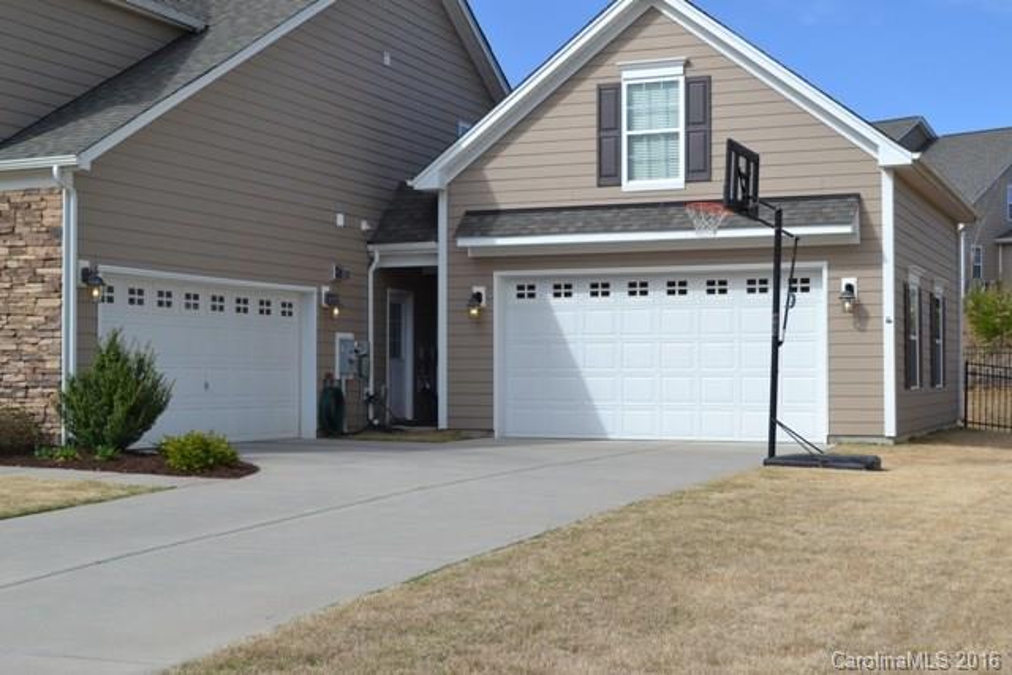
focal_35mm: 52
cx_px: 506
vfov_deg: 25.8
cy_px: 338
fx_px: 1476
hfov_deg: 37.8
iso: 100
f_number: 8
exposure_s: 1/250
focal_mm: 35
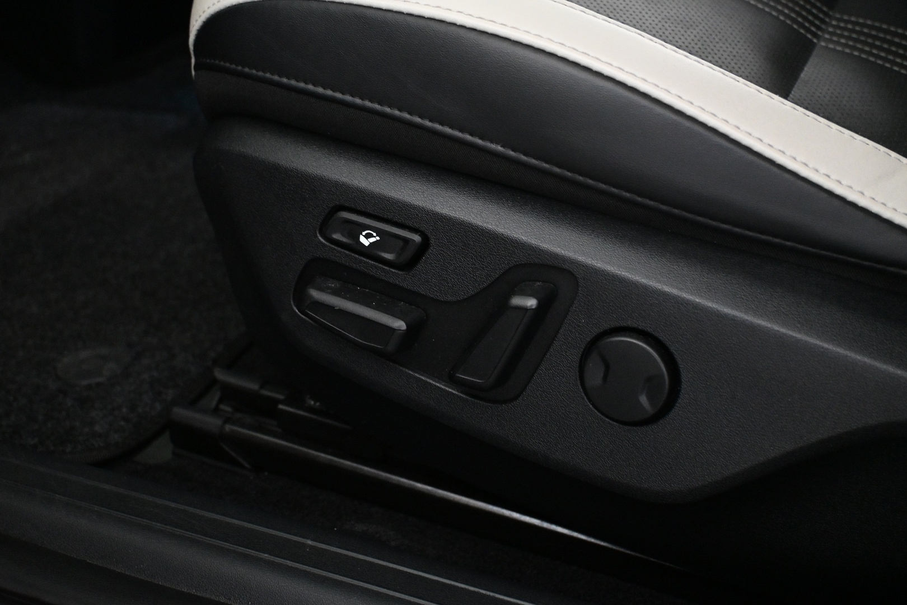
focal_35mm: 45
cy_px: 302
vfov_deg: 29.9
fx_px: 1134
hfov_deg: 43.6
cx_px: 454
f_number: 4.8
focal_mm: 30
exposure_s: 1/30
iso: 4000
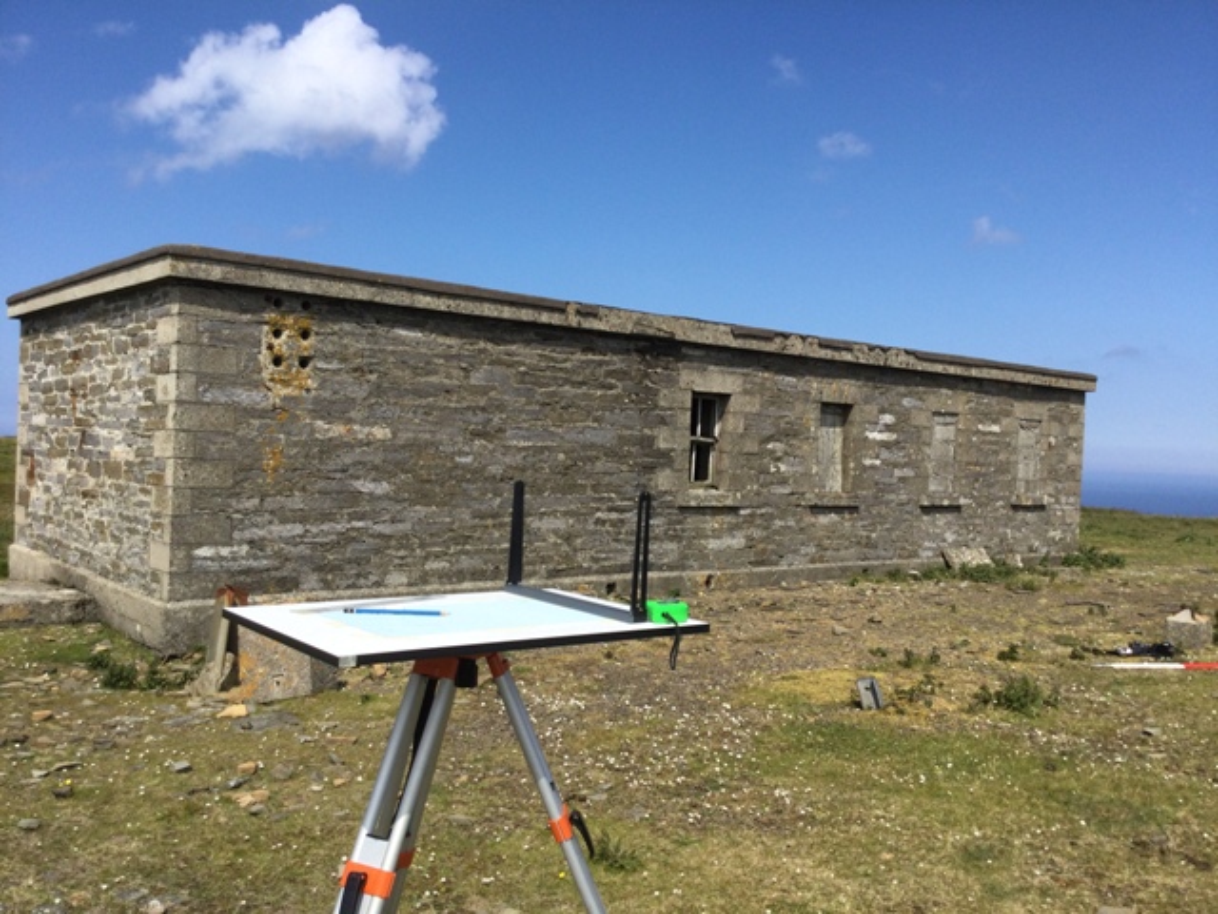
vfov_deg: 45.4
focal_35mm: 31
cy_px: 457
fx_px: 1091
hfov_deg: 58.4
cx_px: 609
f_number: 2.4
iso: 25
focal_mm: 3.3
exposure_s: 1/1381
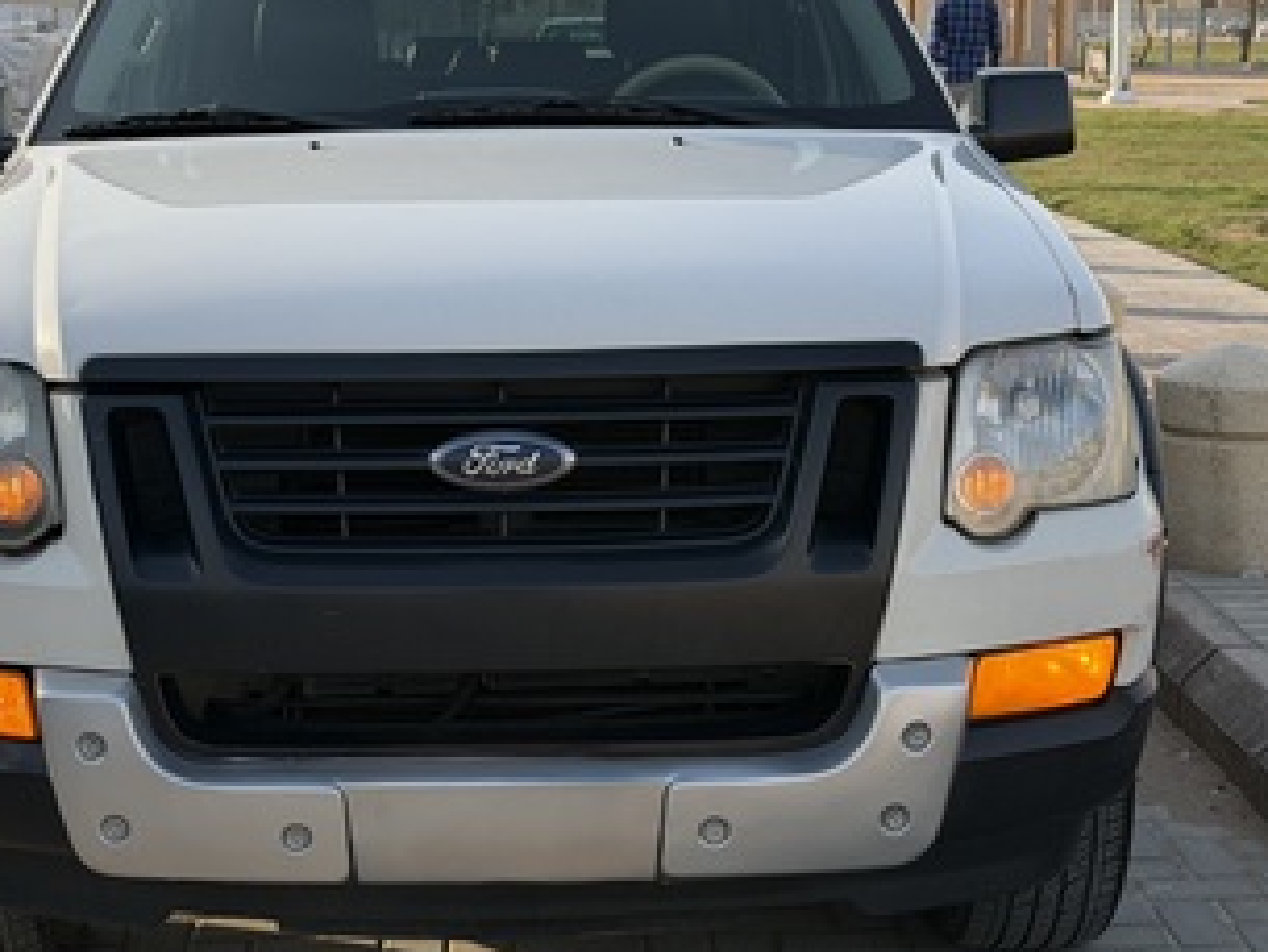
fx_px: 2638
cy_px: 355
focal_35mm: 72
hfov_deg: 27.0
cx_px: 534
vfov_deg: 20.4
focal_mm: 6.76
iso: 80
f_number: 1.78
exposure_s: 1/2146
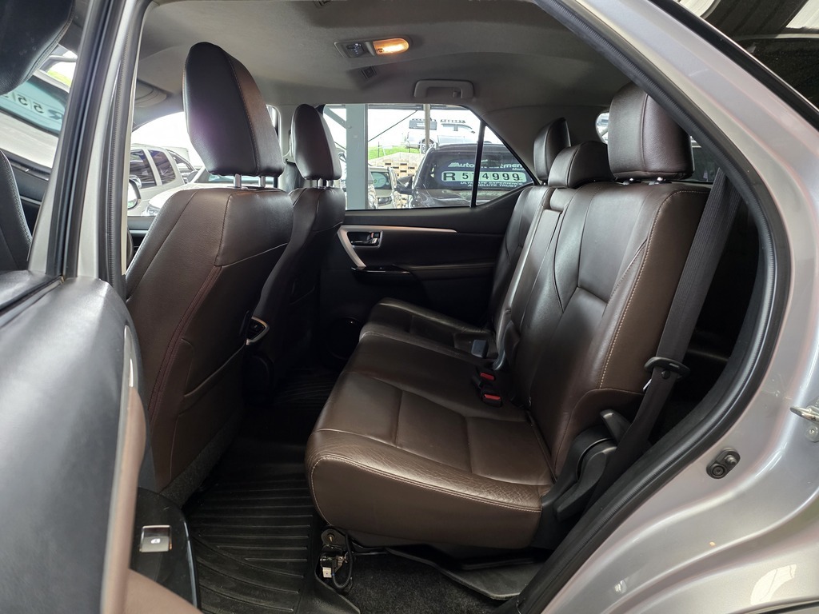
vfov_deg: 58.9
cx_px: 410
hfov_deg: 73.9
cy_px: 307
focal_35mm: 23
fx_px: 544
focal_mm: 6.25
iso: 640
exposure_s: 1/100
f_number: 1.7
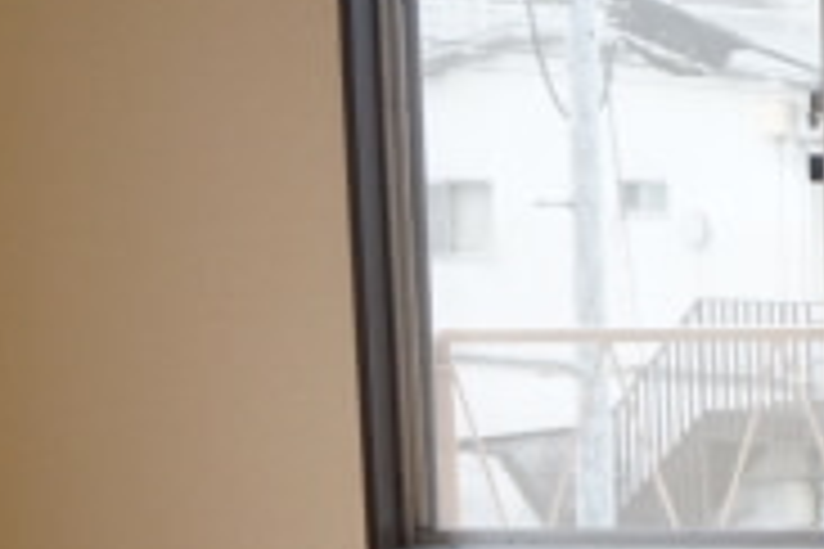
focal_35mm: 95
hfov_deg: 18.6
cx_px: 1290
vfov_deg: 14.3
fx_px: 2174
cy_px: 477
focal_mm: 16
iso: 640
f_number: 4
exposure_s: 1/160
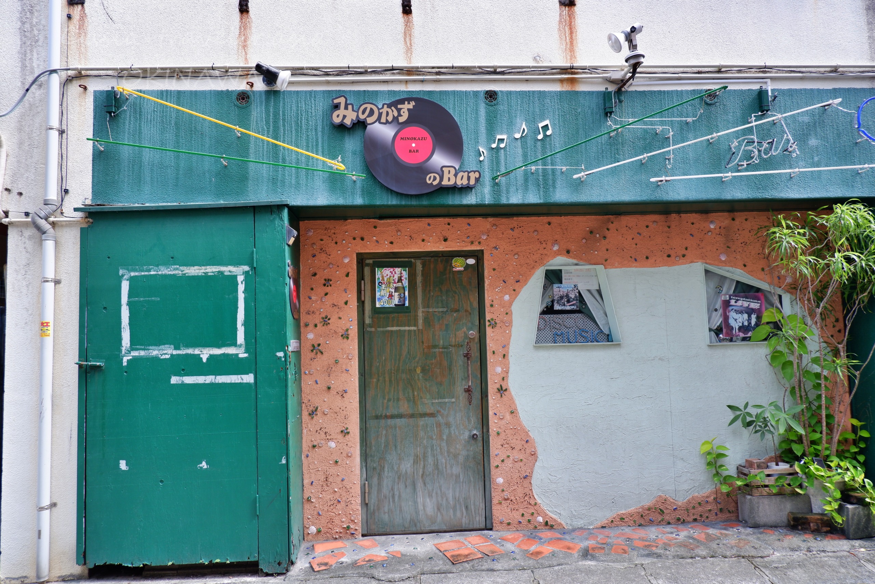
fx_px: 559
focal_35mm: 23
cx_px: 438
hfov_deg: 76.1
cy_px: 292
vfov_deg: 55.1
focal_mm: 15
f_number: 5
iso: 200
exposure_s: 1/150
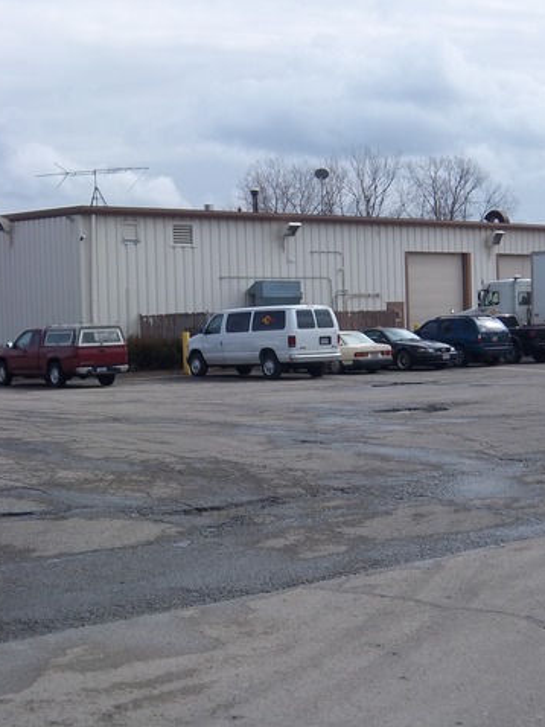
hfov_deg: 23.3
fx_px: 1322
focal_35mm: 63
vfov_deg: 30.7
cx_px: 259
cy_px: 363
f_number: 10.28
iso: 64
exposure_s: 1/125
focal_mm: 8.3
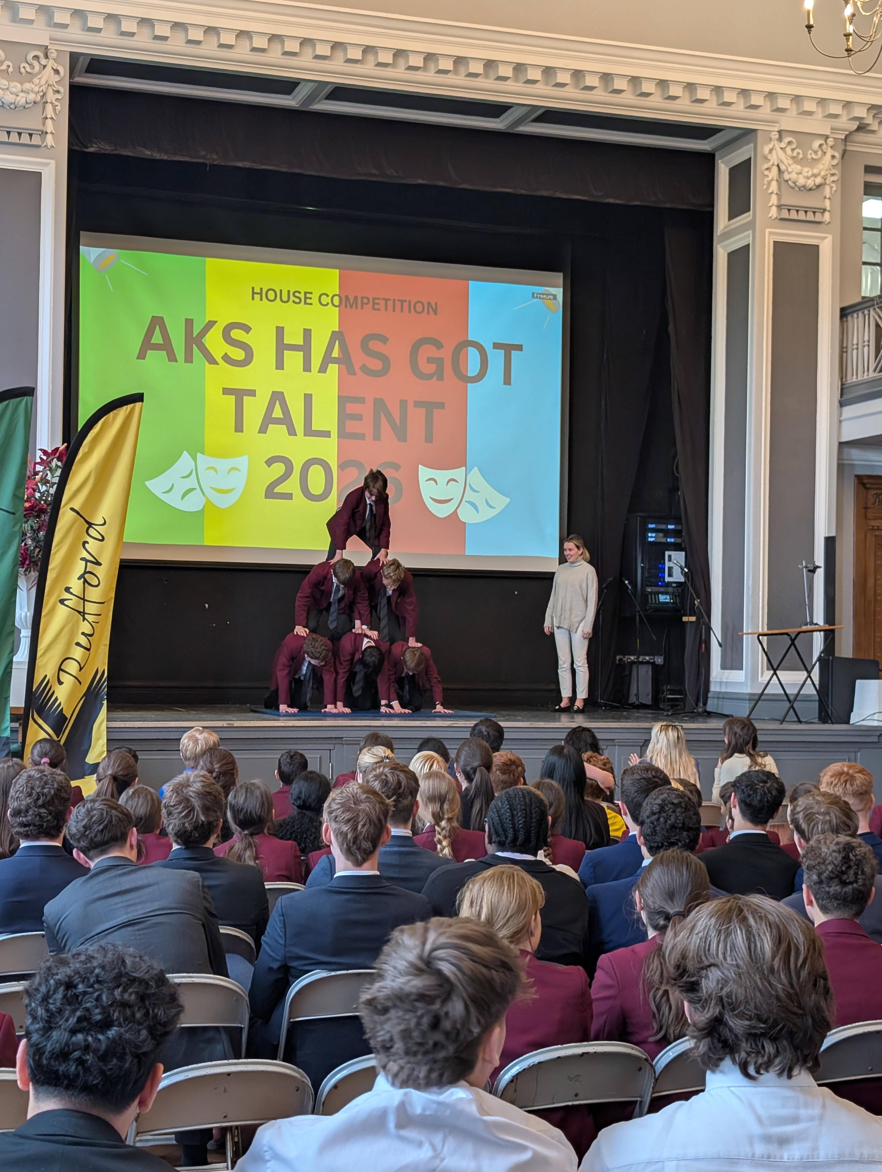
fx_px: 1661
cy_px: 586
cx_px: 441
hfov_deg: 29.7
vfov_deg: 38.9
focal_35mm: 49
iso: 168
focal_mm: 6.9
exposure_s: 1/100
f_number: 1.68
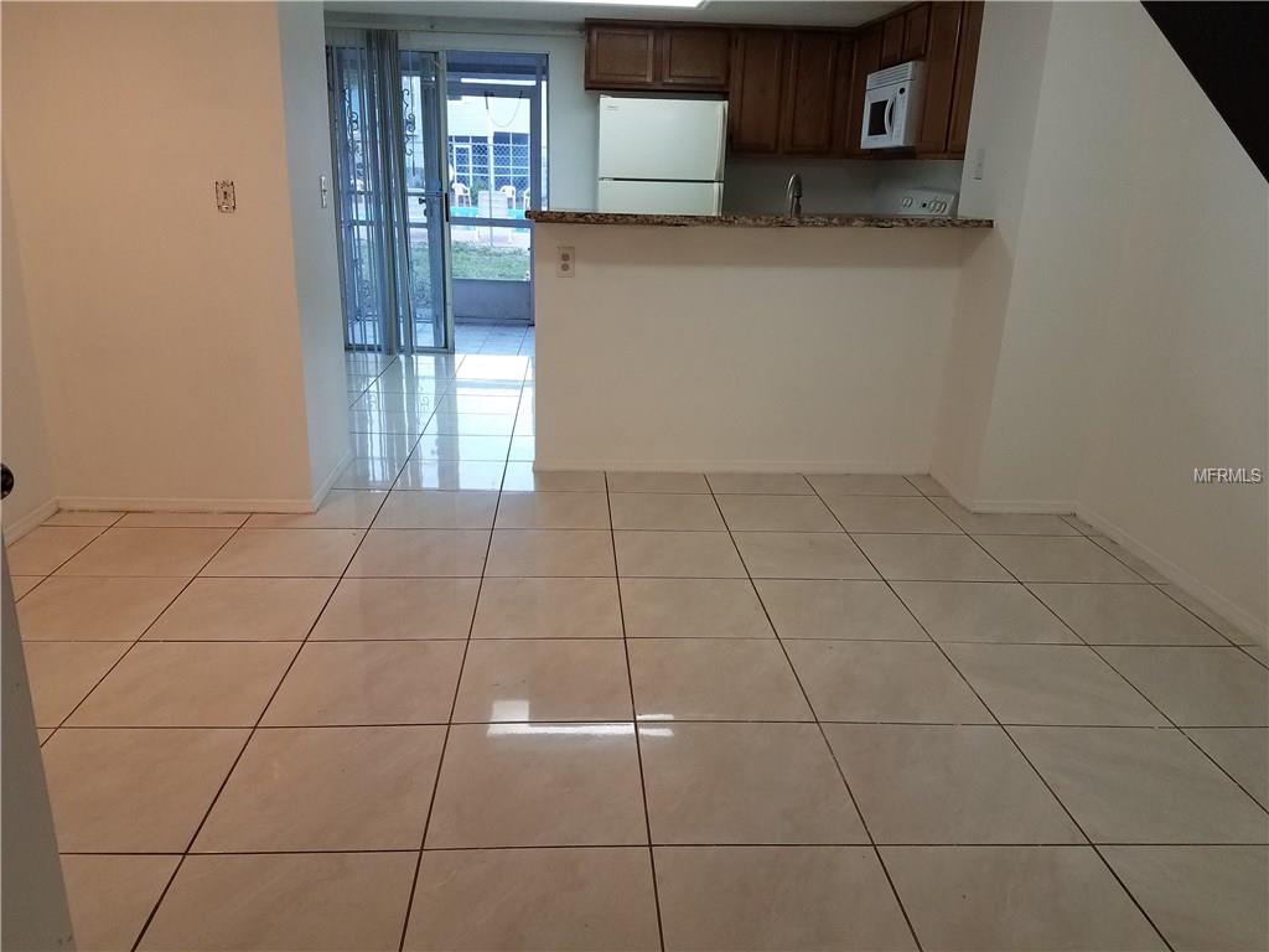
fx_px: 953
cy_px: 476
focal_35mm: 26
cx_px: 634
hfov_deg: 67.3
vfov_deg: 53.1
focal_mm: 4.2
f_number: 1.7
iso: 100
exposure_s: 1/60
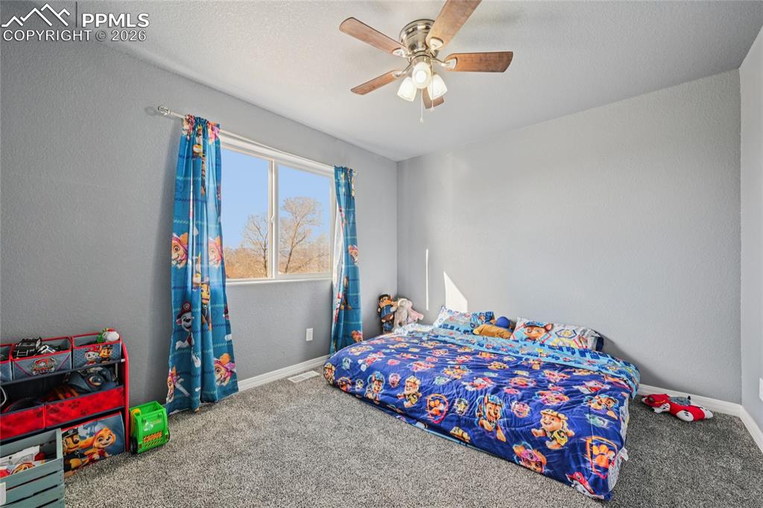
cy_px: 254
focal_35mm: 14
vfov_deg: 81.2
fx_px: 297
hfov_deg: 104.3
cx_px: 382
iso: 280
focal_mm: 14
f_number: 13
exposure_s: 1/15
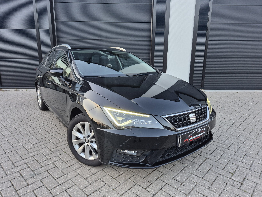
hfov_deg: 73.9
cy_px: 98
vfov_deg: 58.9
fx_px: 174
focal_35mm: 23
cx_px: 131
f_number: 1.8
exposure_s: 1/100
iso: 125
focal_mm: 5.4
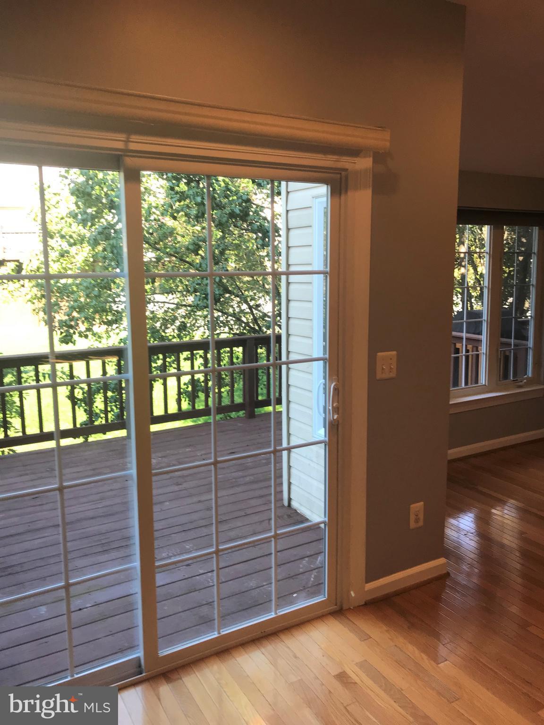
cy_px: 362
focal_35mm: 28
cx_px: 272
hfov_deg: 49.7
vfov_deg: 63.4
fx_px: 587
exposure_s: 1/120
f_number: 1.8
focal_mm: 3.99
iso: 32
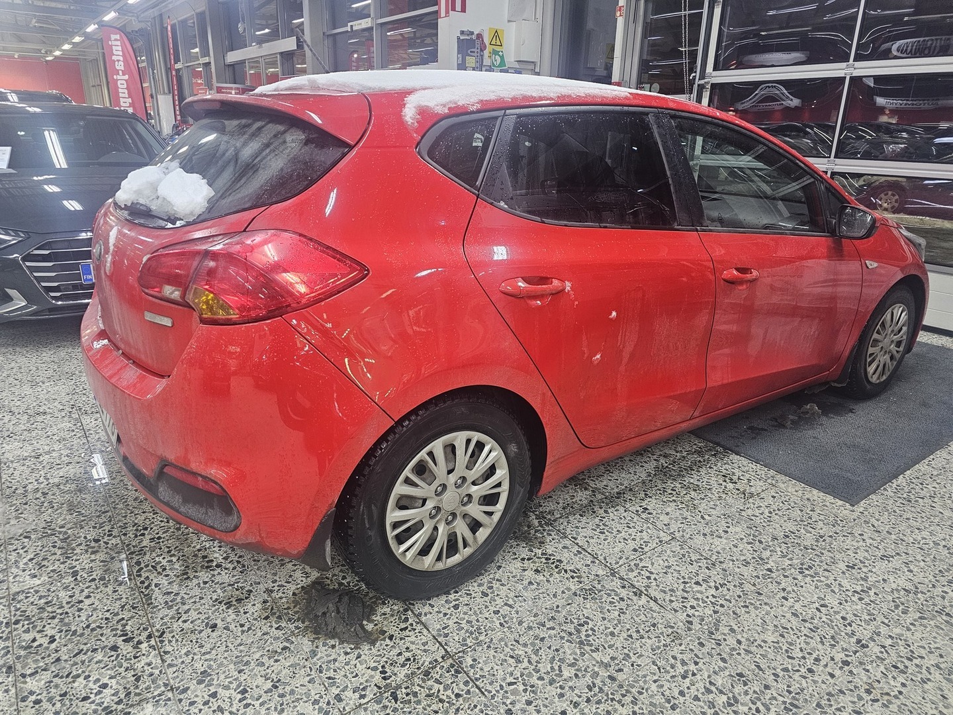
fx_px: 633
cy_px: 358
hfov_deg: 73.9
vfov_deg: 58.9
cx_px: 476
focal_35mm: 23
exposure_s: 1/100
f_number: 1.7
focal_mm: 6.3
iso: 500
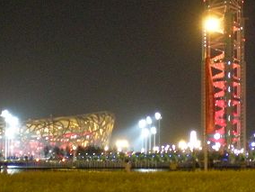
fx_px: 788
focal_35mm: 107
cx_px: 184
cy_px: 81
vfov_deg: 13.8
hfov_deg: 18.3
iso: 400
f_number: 3.1
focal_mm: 6.3
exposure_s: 1/8.2
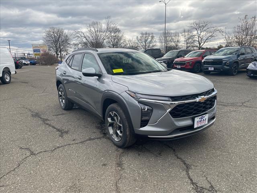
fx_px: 193
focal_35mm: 26
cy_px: 96
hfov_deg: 67.3
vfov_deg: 53.1
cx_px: 128
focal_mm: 4.2
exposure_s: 1/855
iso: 32
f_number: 1.6
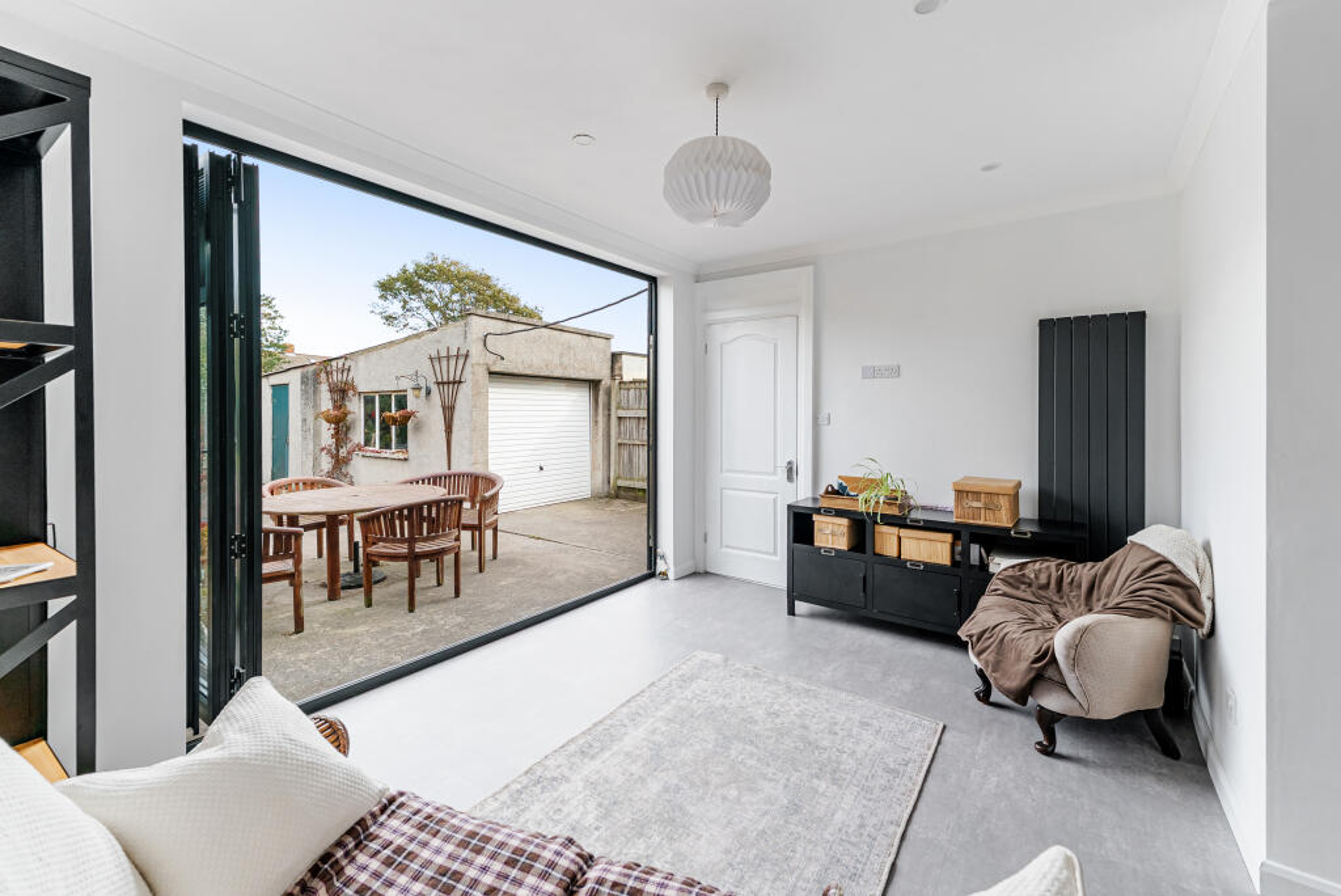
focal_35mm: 14
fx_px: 522
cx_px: 670
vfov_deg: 81.3
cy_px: 448
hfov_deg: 104.2
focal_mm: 14
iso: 320
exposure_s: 1/320
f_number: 8
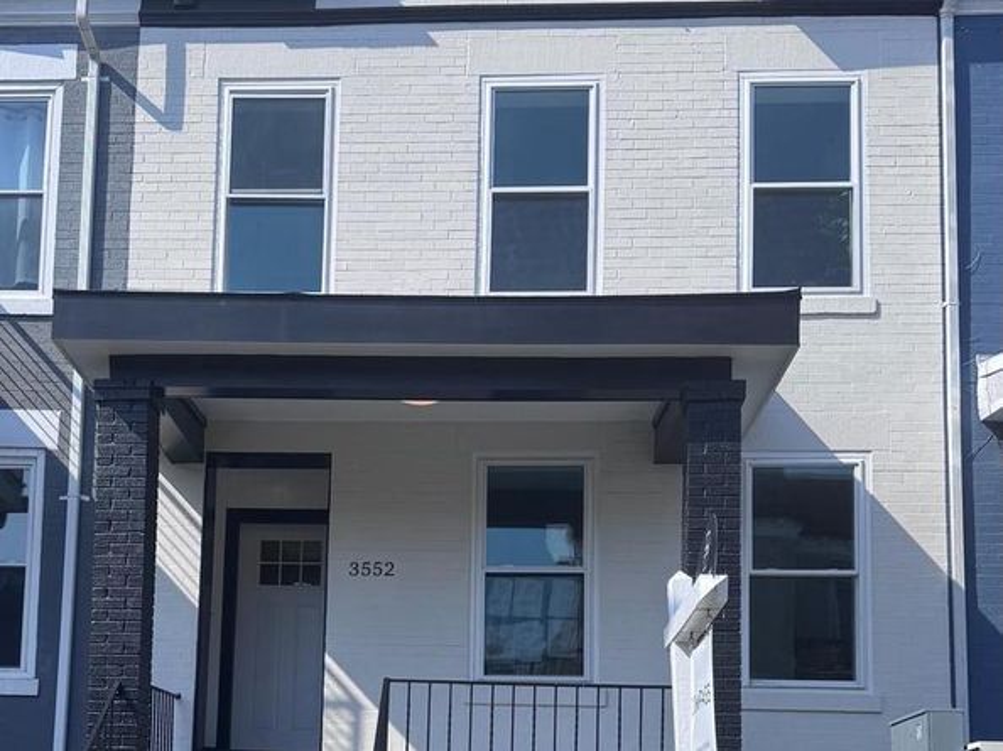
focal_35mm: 24
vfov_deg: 56.8
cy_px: 376
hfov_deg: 71.6
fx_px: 695
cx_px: 502
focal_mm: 6.76
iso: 80
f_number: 1.78
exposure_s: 1/5348
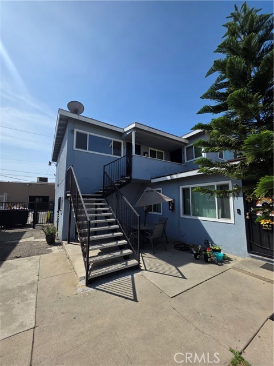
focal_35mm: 13
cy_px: 183
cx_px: 137
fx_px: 137
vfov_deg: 106.2
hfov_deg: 89.9
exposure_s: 1/2843
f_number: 1.9
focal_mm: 2.2
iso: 40
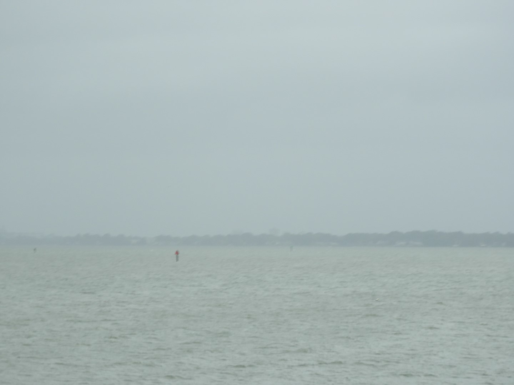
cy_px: 192
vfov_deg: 7.4
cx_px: 257
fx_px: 2970
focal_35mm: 200
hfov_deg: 9.9
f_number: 5.3
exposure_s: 1/250
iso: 100
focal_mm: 35.8
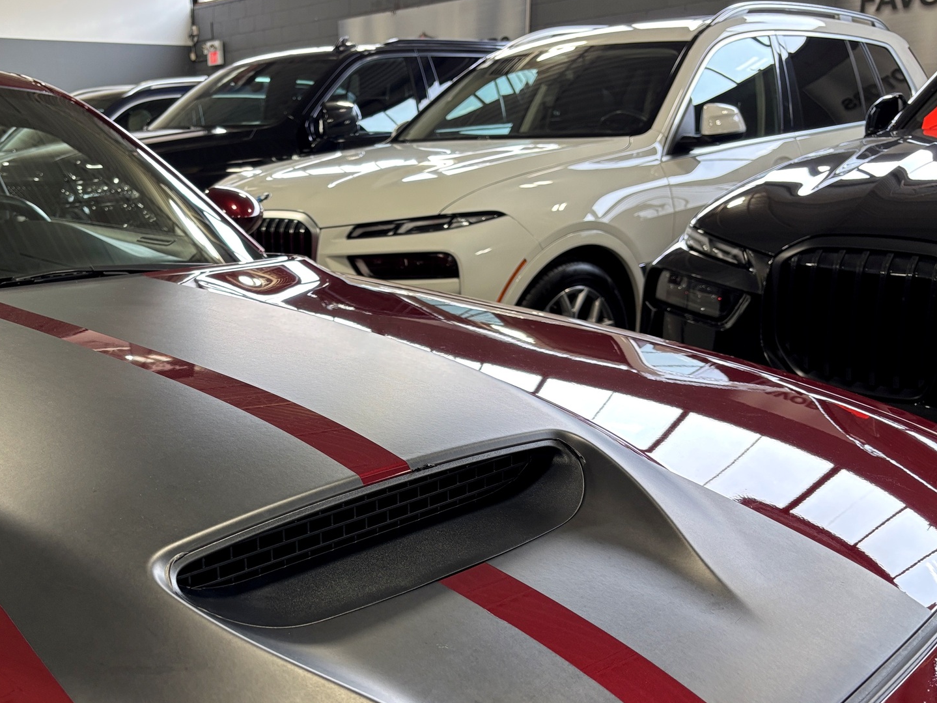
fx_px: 1001
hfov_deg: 49.4
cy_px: 430
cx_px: 327
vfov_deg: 38.5
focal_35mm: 37
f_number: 1.6
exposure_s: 1/70
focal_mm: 5.96
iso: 50
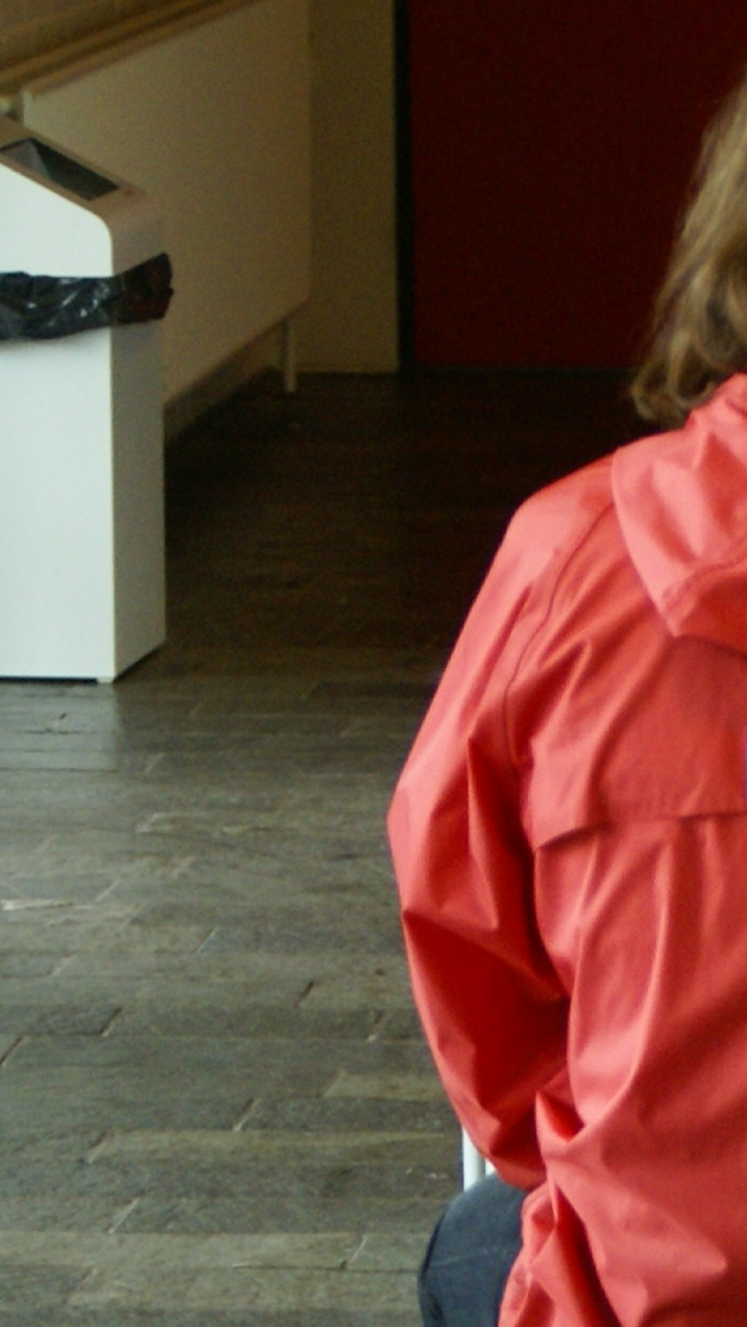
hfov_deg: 4.9
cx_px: 1618
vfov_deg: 8.8
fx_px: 8590
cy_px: 973
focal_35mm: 244
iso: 400
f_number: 4.5
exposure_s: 1/15
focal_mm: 50
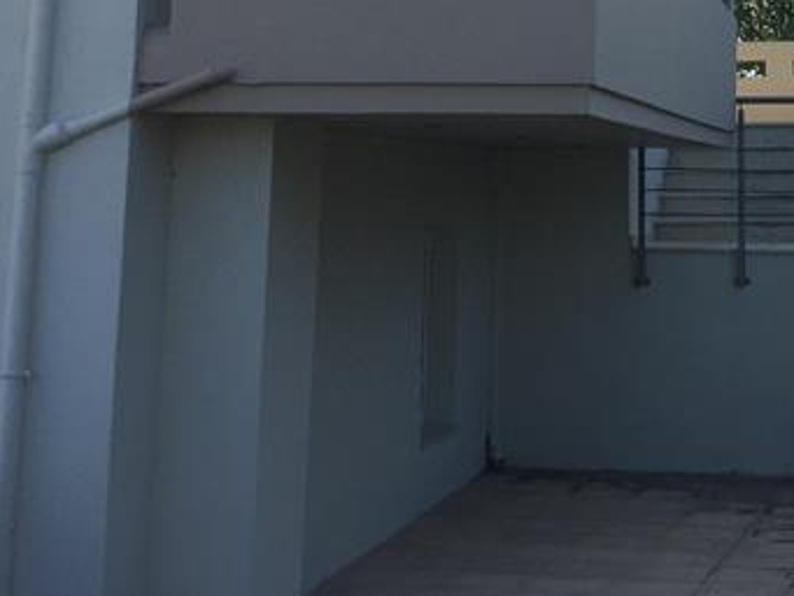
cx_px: 759
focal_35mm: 87
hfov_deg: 21.8
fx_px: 1996
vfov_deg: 16.1
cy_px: -189
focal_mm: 4.15
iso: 32
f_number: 2.2
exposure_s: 1/1582
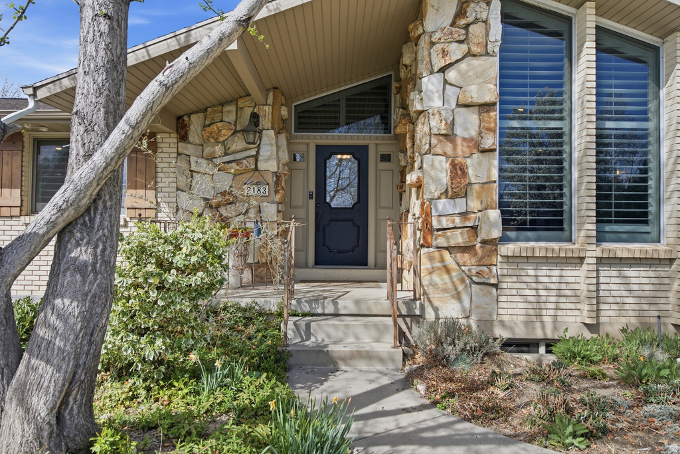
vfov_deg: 57.2
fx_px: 416
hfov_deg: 78.6
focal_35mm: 22
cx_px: 340
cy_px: 227
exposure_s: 1/1250
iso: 250
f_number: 9
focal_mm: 22
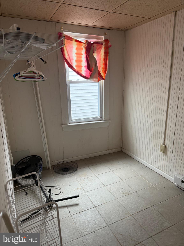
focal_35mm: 24
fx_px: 170
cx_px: 92
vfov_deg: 71.6
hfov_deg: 56.8
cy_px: 123
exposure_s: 1/60
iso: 125
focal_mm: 6.76
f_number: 1.78
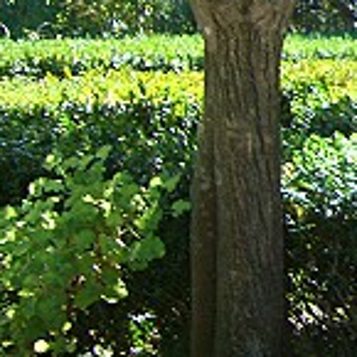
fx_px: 1727
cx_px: 756
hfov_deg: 10.6
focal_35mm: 148
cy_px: -34
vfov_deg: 11.6
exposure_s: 1/250
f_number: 2.8
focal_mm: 7.9
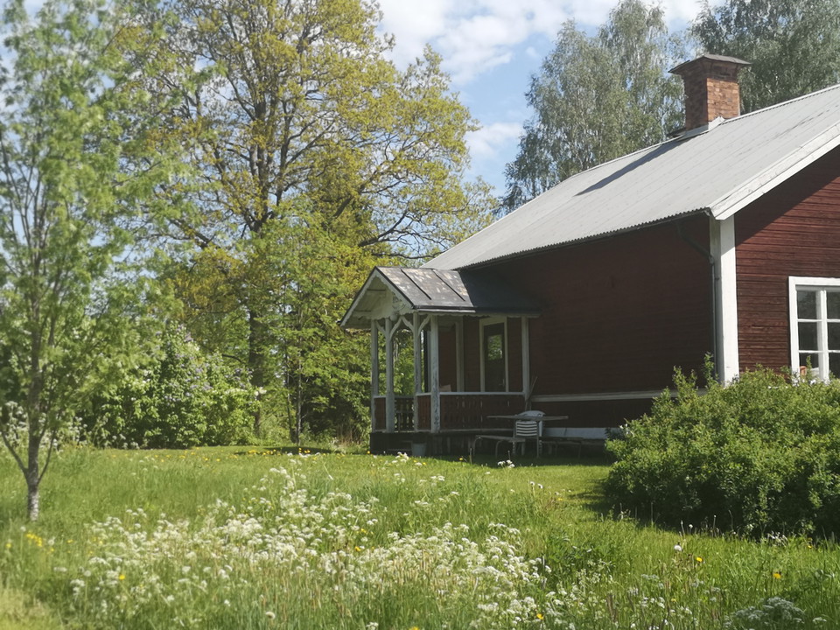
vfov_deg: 27.0
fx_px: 1310
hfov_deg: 35.5
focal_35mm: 54
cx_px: 420
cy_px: 315
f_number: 4
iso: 50
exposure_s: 1/1845
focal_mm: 3.95
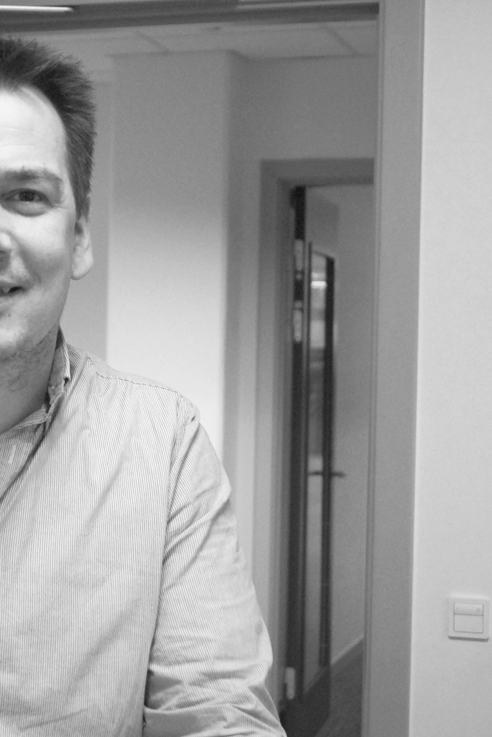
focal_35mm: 68
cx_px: 109
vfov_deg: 29.7
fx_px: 1394
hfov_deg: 19.8
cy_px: 367
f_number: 4.5
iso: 2000
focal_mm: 30
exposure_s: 1/160
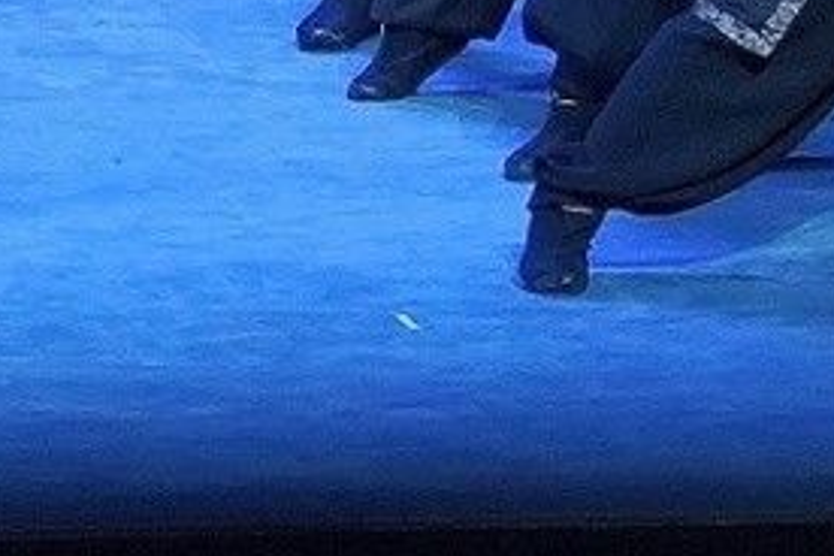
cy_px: -669
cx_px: 1227
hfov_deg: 2.6
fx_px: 18462
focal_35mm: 797
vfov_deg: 1.7
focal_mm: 105
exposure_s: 1/800
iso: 1250
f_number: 4
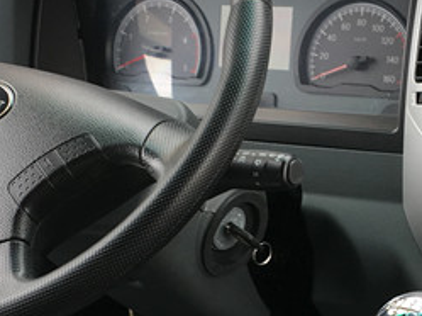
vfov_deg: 14.5
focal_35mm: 101
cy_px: 257
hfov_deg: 19.4
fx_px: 1230
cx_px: 290
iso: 25
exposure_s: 1/100
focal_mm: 4.15
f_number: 2.2
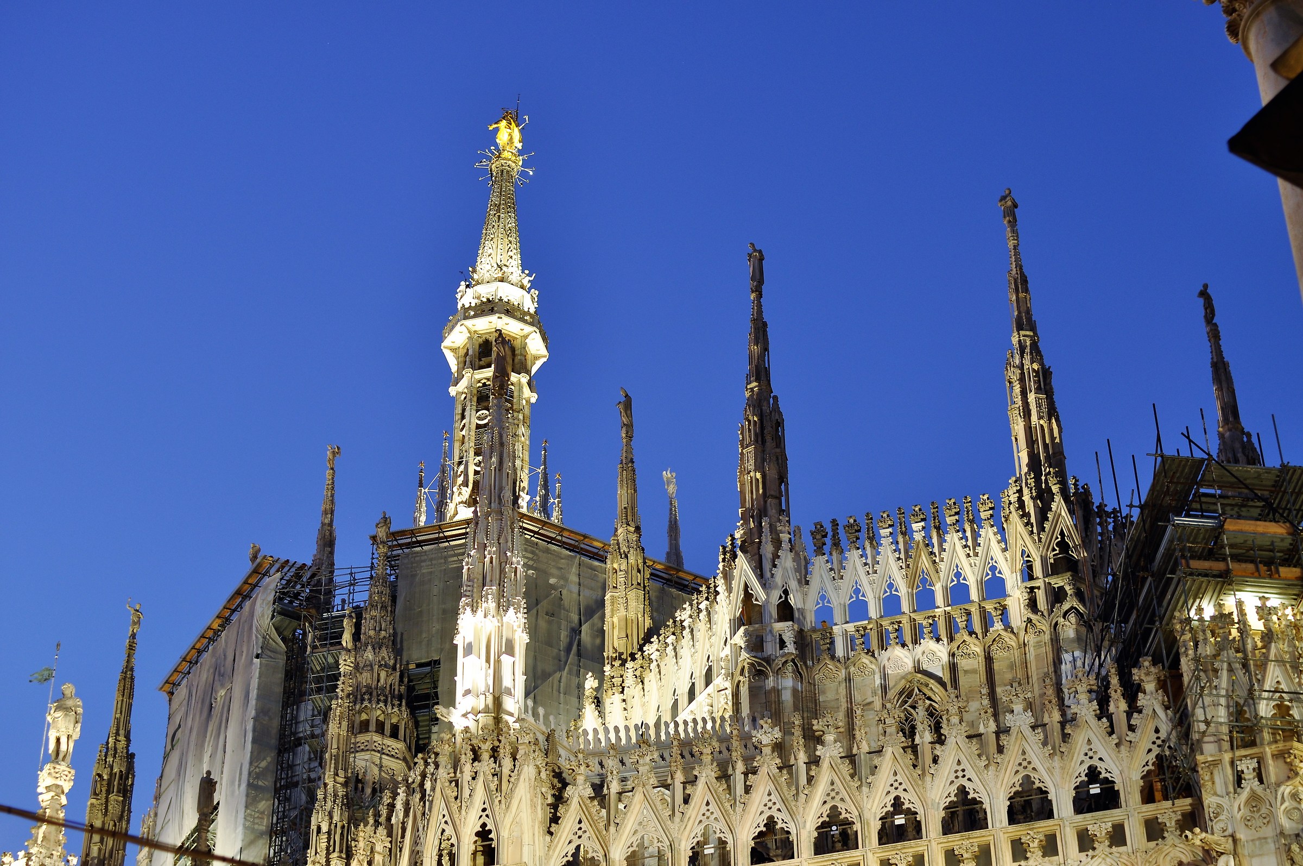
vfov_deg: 18.1
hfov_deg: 27.0
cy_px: 433
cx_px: 652
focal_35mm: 75
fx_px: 2711
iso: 200
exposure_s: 1/15
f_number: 2.4
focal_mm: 50
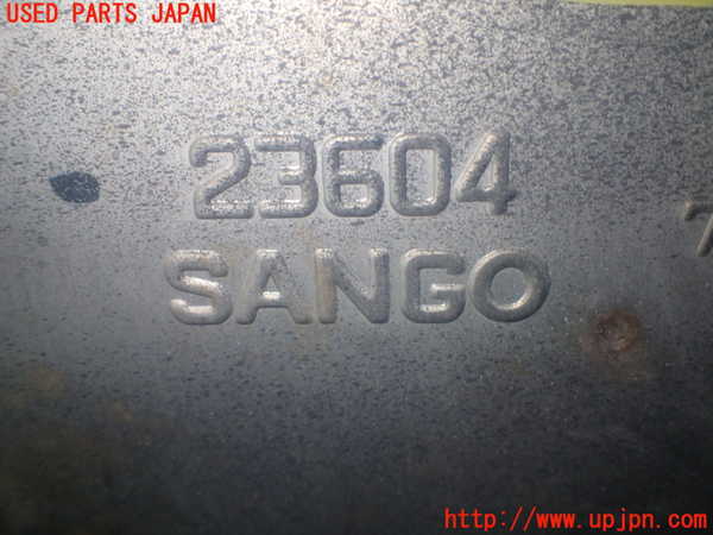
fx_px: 742
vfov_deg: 39.7
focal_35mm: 36
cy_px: 268
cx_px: 356
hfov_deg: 51.4
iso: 200
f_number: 2.5
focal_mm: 6.37
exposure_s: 1/40
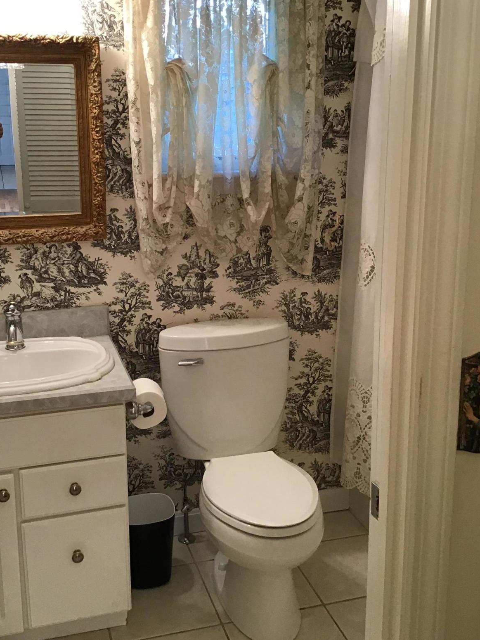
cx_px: 209
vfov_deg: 46.6
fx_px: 739
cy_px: 266
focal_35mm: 40
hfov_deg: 35.9
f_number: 2.4
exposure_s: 1/30
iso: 64
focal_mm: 3.3
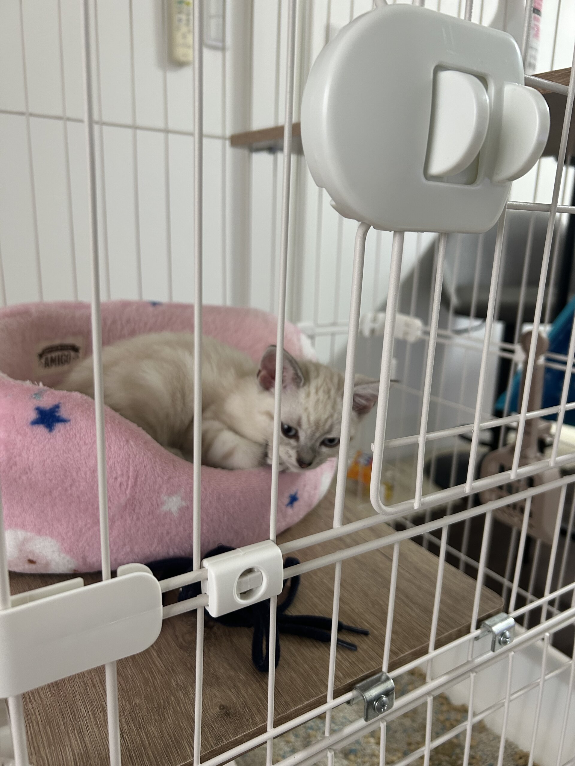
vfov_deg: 67.3
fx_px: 576
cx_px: 288
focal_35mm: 26
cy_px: 383
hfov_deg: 53.1
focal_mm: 5.7
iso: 160
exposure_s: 1/60
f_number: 1.5
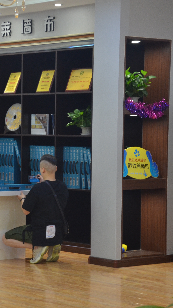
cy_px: 154
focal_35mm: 119
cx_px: 25
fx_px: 971
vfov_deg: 18.0
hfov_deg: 10.1
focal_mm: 50
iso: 720
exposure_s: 1/60
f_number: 4.8
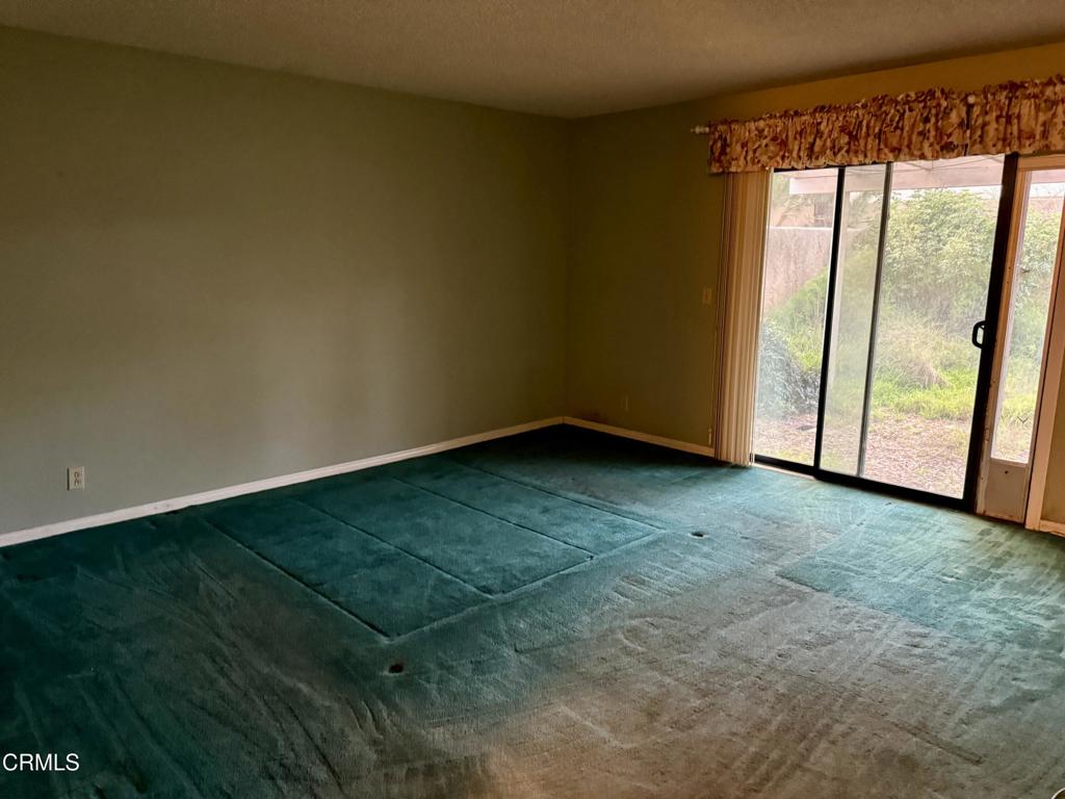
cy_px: 400
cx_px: 532
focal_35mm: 24
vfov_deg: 56.8
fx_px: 738
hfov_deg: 71.6
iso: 800
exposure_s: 1/30
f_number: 1.78
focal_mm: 6.76
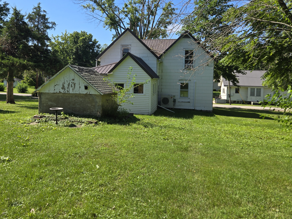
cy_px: 92
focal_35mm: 32
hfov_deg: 56.4
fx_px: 270
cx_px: 117
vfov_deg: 44.0
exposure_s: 1/1418
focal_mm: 5.4
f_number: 1.8
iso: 25
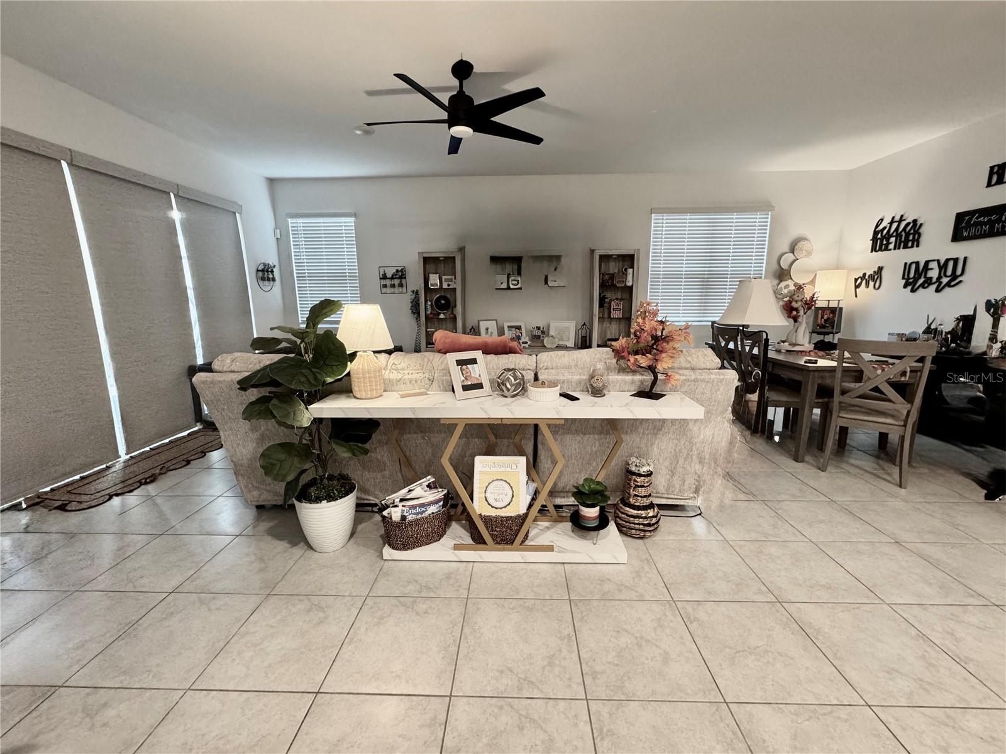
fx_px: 407
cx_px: 503
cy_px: 377
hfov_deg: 102.1
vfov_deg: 85.7
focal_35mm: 14
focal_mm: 2.22
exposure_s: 1/60
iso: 320
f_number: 2.2
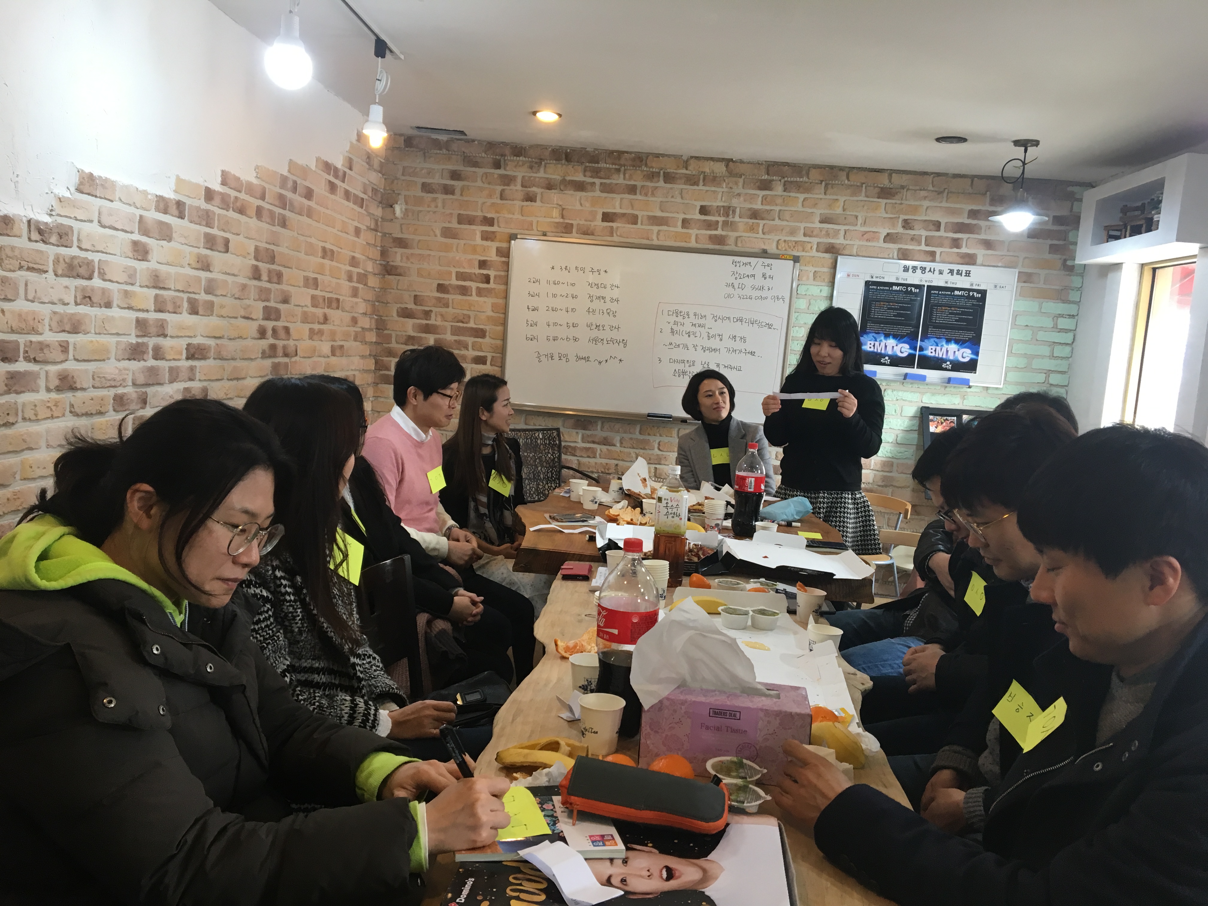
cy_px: 453
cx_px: 604
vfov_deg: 48.2
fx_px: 1012
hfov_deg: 61.7
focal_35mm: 29
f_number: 2.2
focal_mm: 4.15
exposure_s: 1/30
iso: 64
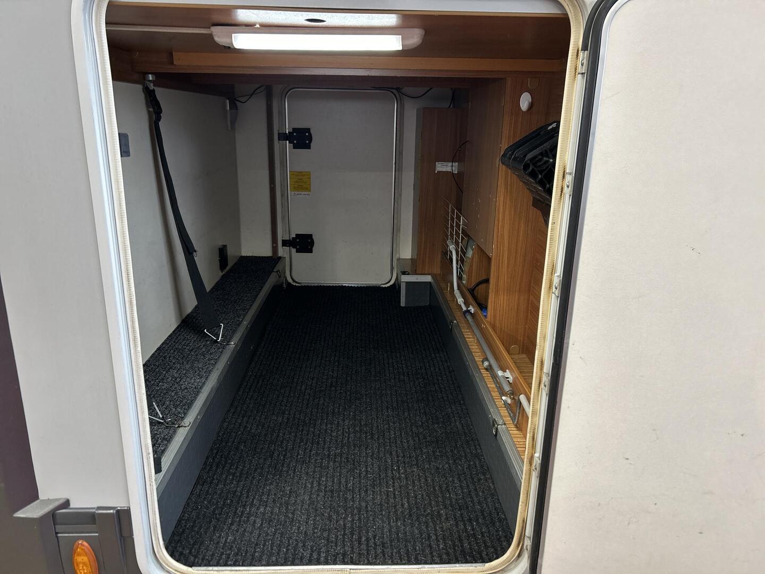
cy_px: 287
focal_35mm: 26
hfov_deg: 67.3
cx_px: 382
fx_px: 575
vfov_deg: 53.1
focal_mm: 5.7
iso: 125
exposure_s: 1/50
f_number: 1.5
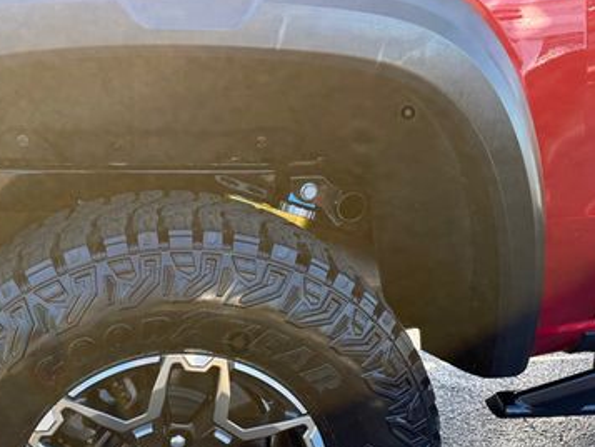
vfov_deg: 32.8
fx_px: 739
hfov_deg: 42.7
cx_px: 162
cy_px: 350
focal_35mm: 43
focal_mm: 6.76
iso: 100
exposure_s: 1/272
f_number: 1.78
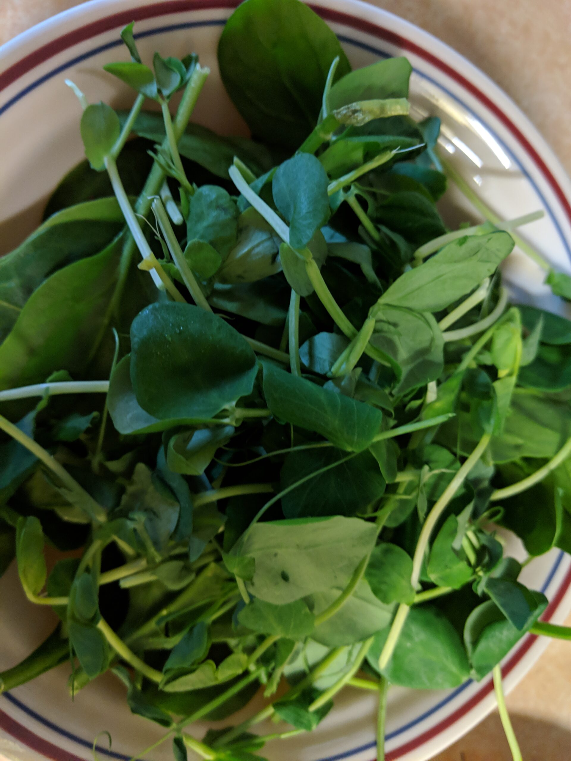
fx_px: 594
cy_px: 380
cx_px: 286
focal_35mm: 27
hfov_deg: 51.4
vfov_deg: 65.3
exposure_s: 1/24
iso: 418
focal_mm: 4.44
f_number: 1.8
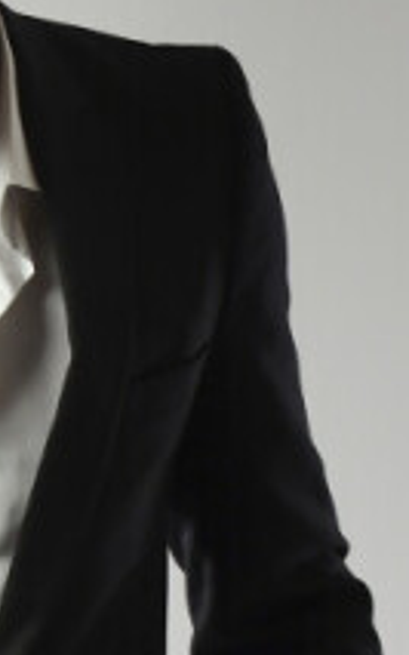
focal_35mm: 195
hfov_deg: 6.6
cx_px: -224
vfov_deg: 10.1
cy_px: 1245
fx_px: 3480
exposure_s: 1/125
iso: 400
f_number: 5.6
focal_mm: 34
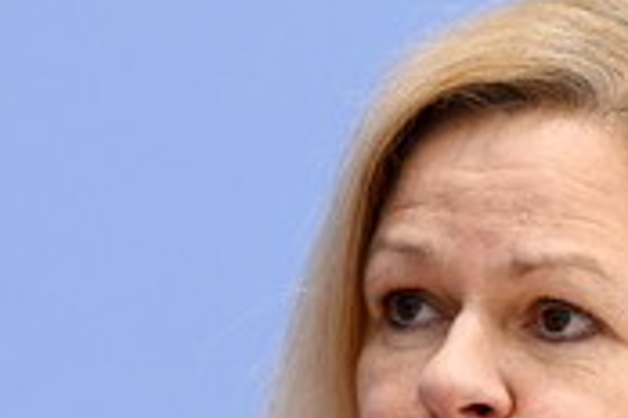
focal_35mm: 428
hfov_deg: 4.8
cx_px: 312
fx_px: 7466
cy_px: 472
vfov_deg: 3.2
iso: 3200
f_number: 5.6
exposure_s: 1/500
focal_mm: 165
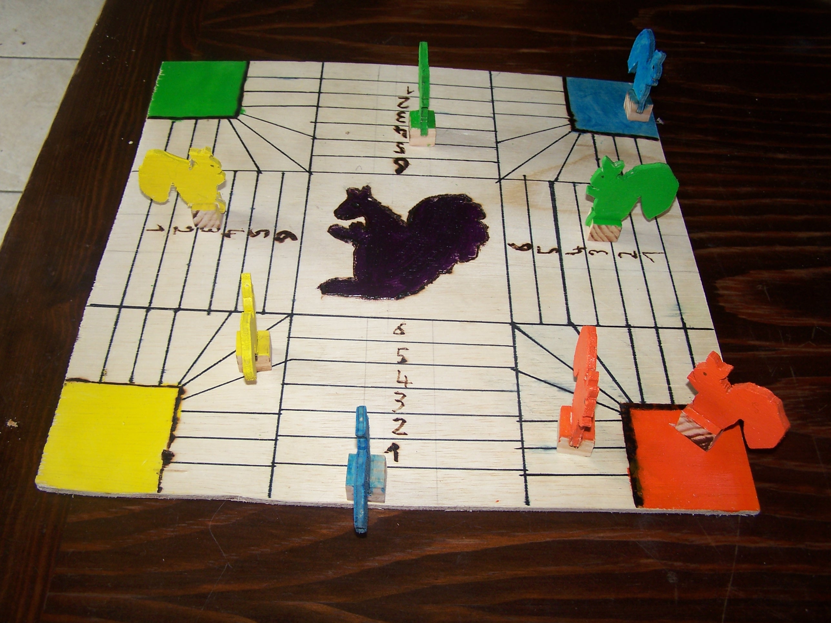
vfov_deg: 37.7
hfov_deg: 49.0
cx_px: 416
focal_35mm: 38
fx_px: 912
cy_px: 312
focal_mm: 6.3
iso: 80
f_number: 2.8
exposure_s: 1/60
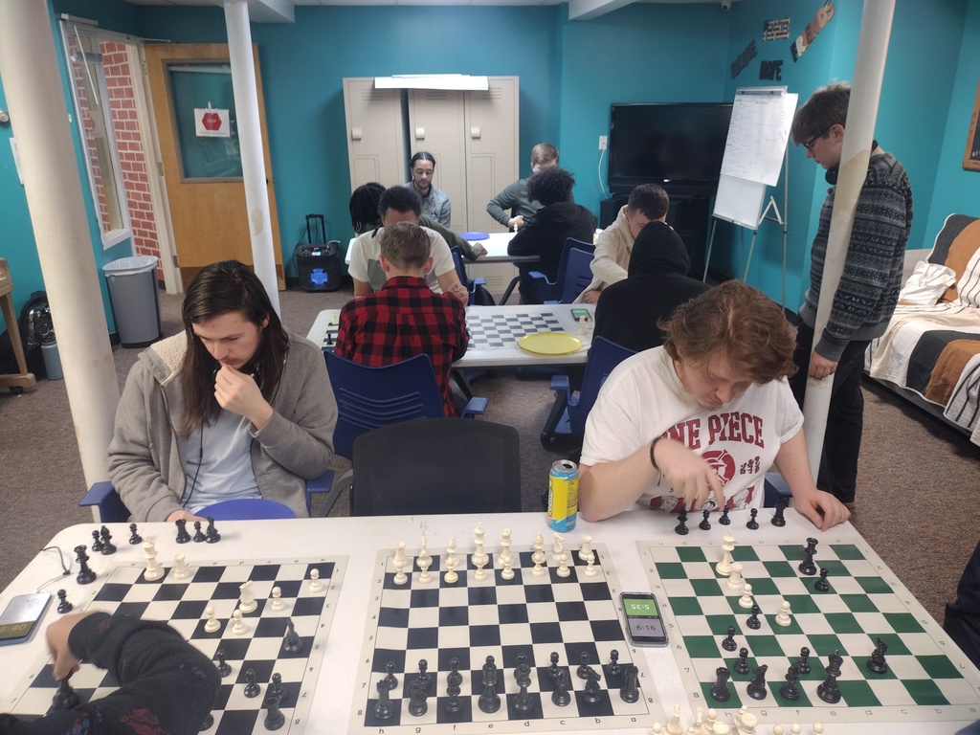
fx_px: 764
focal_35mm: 27
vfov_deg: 51.4
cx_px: 490
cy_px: 368
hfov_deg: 65.3
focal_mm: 4.71
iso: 263
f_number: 1.7
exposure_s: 1/40
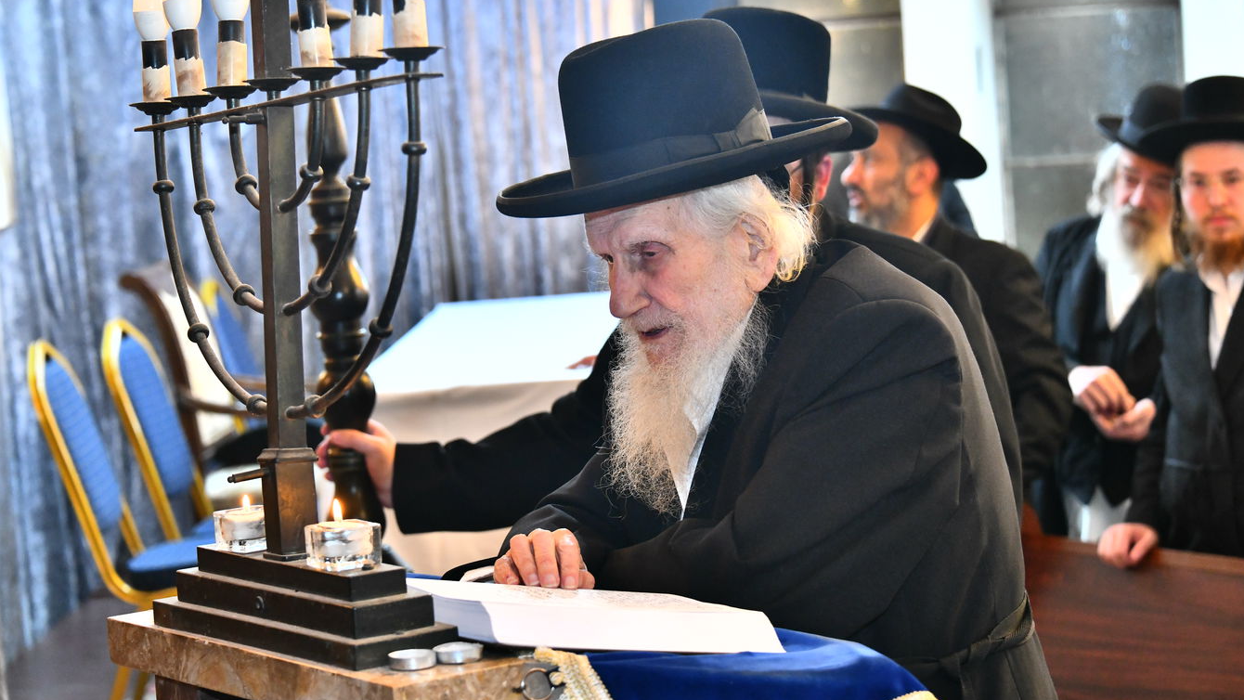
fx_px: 3068
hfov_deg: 22.9
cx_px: 649
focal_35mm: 93
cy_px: 289
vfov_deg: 13.0
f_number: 5.6
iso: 2000
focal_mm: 85
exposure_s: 1/80
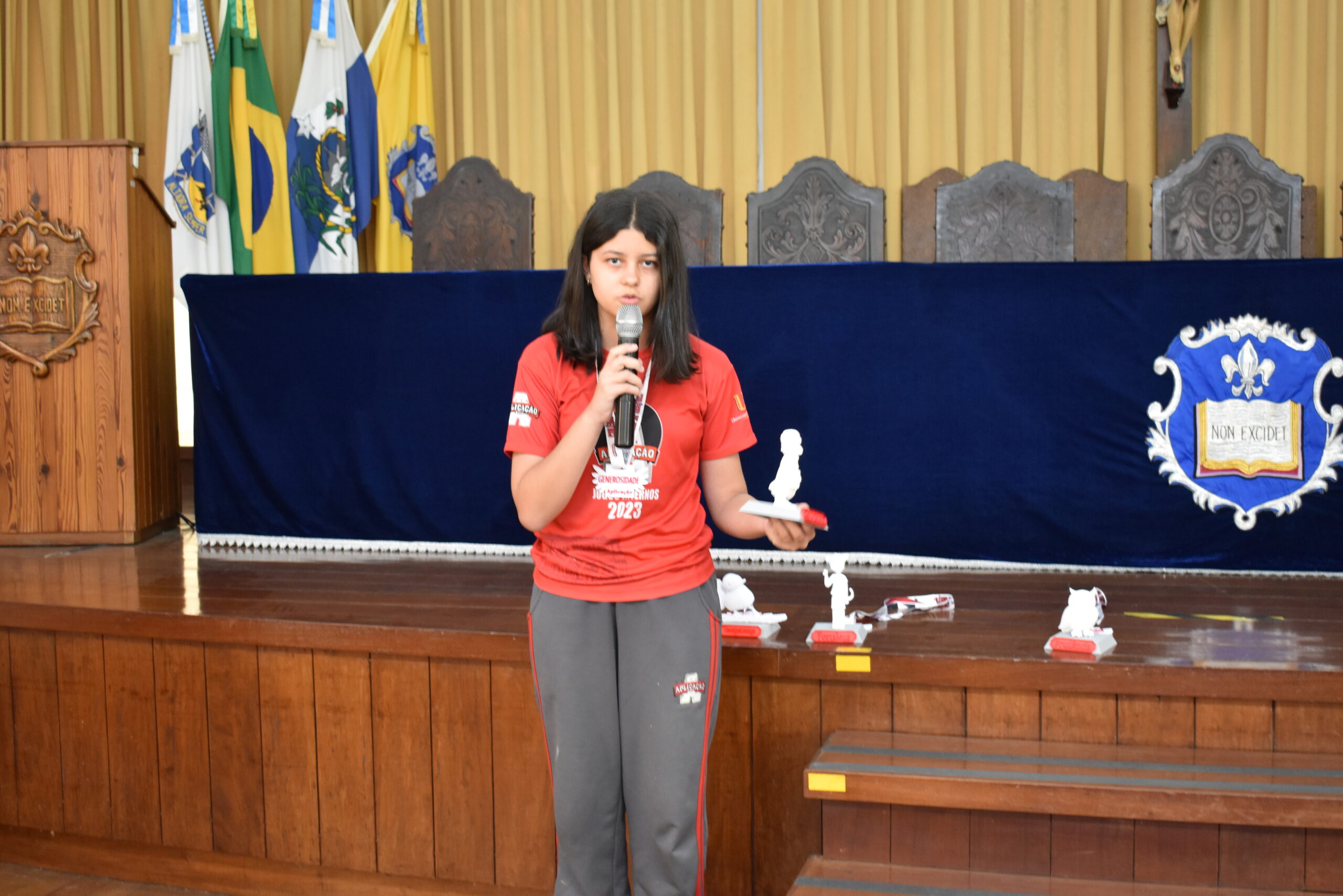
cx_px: 672
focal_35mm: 46
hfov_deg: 42.3
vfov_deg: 28.9
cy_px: 448
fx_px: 1735
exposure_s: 1/30
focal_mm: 31
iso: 1250
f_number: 4.2
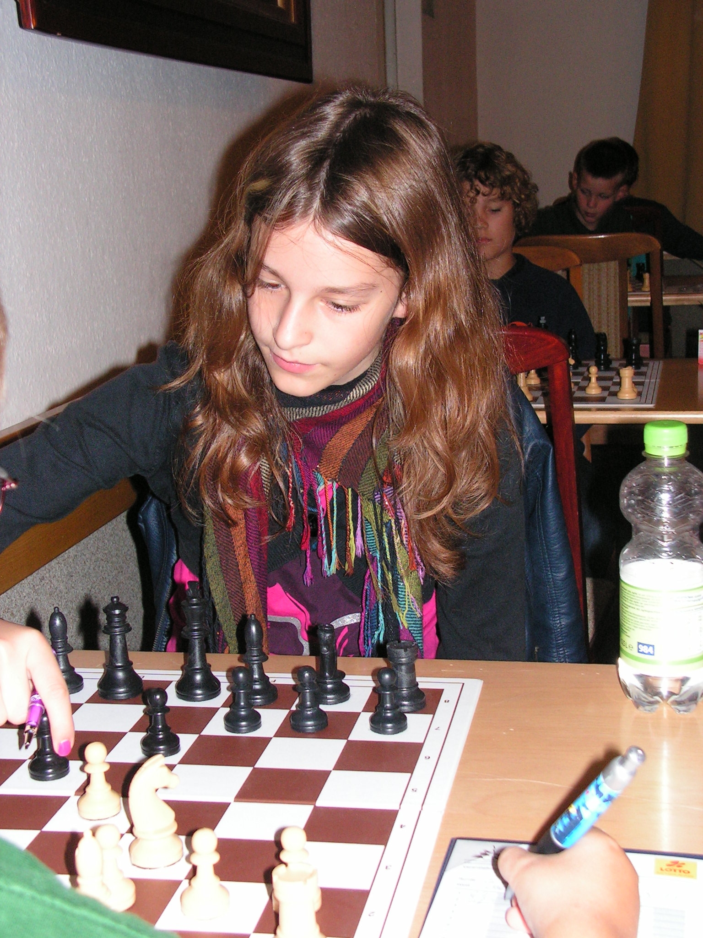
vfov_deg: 36.2
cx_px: 352
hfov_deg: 27.5
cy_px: 469
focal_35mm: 53
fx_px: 1435
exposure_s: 1/60
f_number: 3.2
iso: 200
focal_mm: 8.9
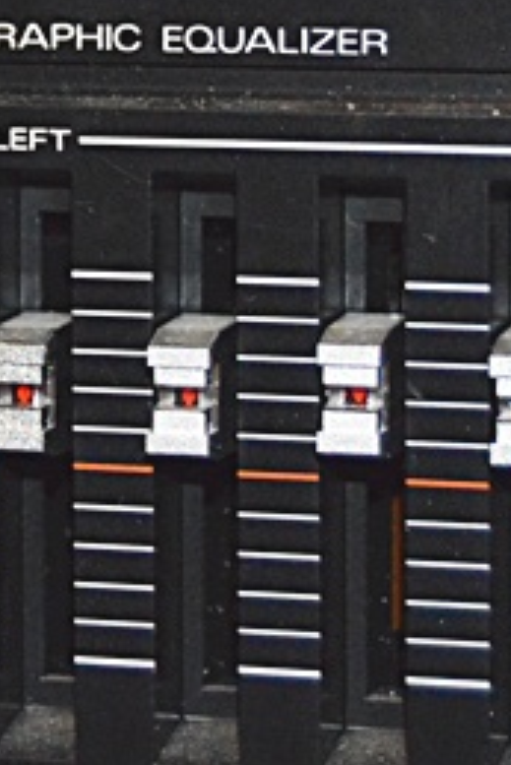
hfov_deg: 6.2
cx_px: -213
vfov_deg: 9.3
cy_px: -90
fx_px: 4678
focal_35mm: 220
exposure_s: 1/60
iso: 3200
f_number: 4.8
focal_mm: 38
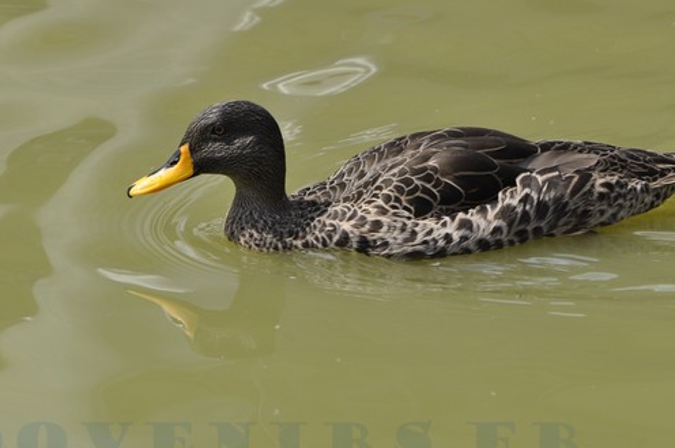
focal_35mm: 411
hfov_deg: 5.0
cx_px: 240
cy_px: 179
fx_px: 7694
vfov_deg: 3.3
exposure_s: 1/1250
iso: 400
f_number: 5
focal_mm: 170
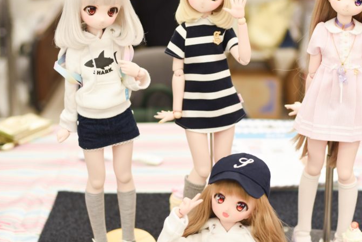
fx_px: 765
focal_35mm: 76
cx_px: 242
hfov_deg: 26.5
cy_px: 101
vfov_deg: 18.0
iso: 200
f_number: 3.5
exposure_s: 1/160
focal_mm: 50
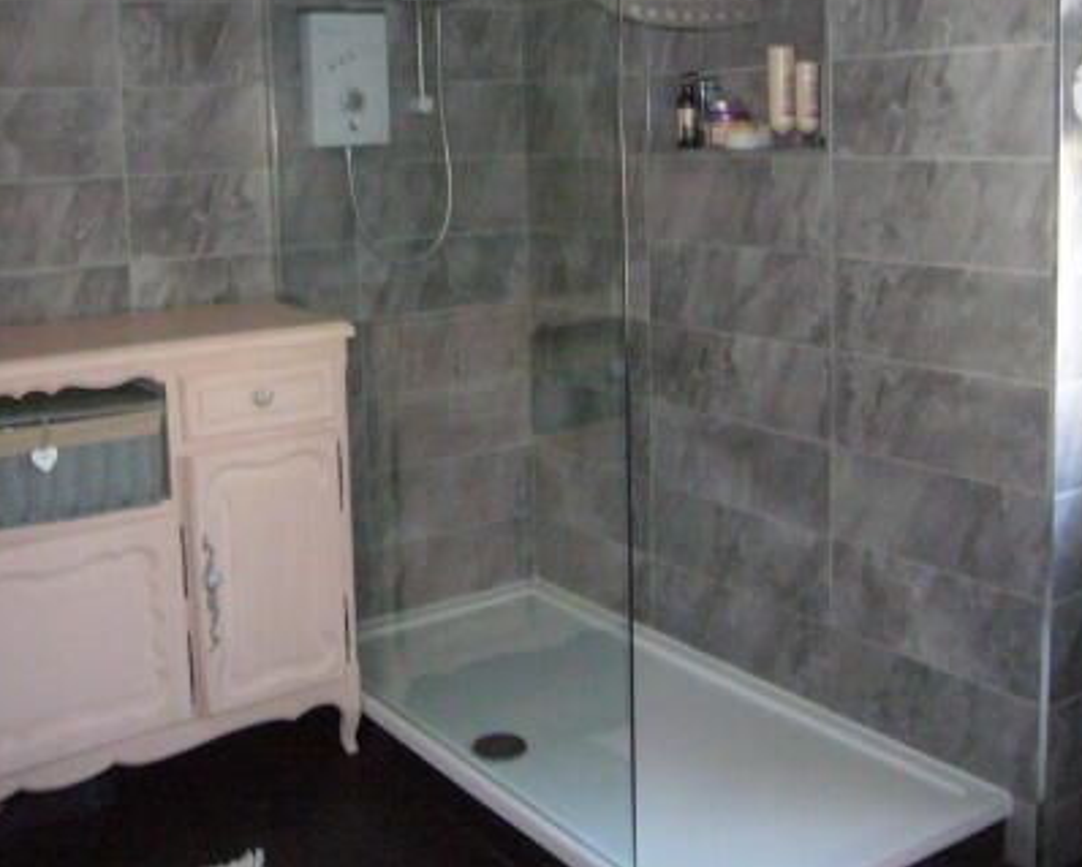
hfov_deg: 45.7
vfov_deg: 37.0
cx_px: 480
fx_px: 1282
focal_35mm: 40
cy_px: 289
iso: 400
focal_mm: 4.6
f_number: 2.8
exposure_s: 1/30
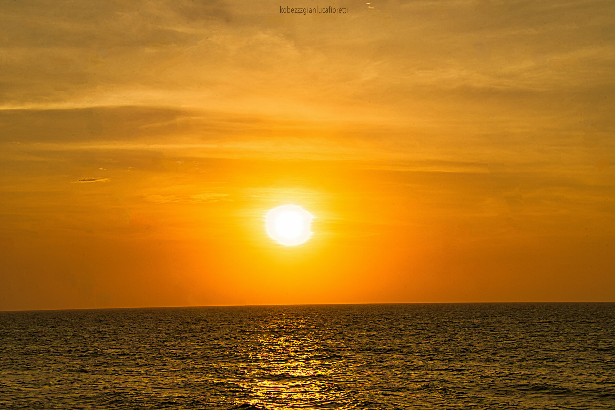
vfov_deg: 19.5
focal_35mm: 70
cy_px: 205
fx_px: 1196
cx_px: 308
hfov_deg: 28.8
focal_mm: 70
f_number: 22
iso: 100
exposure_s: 1/80
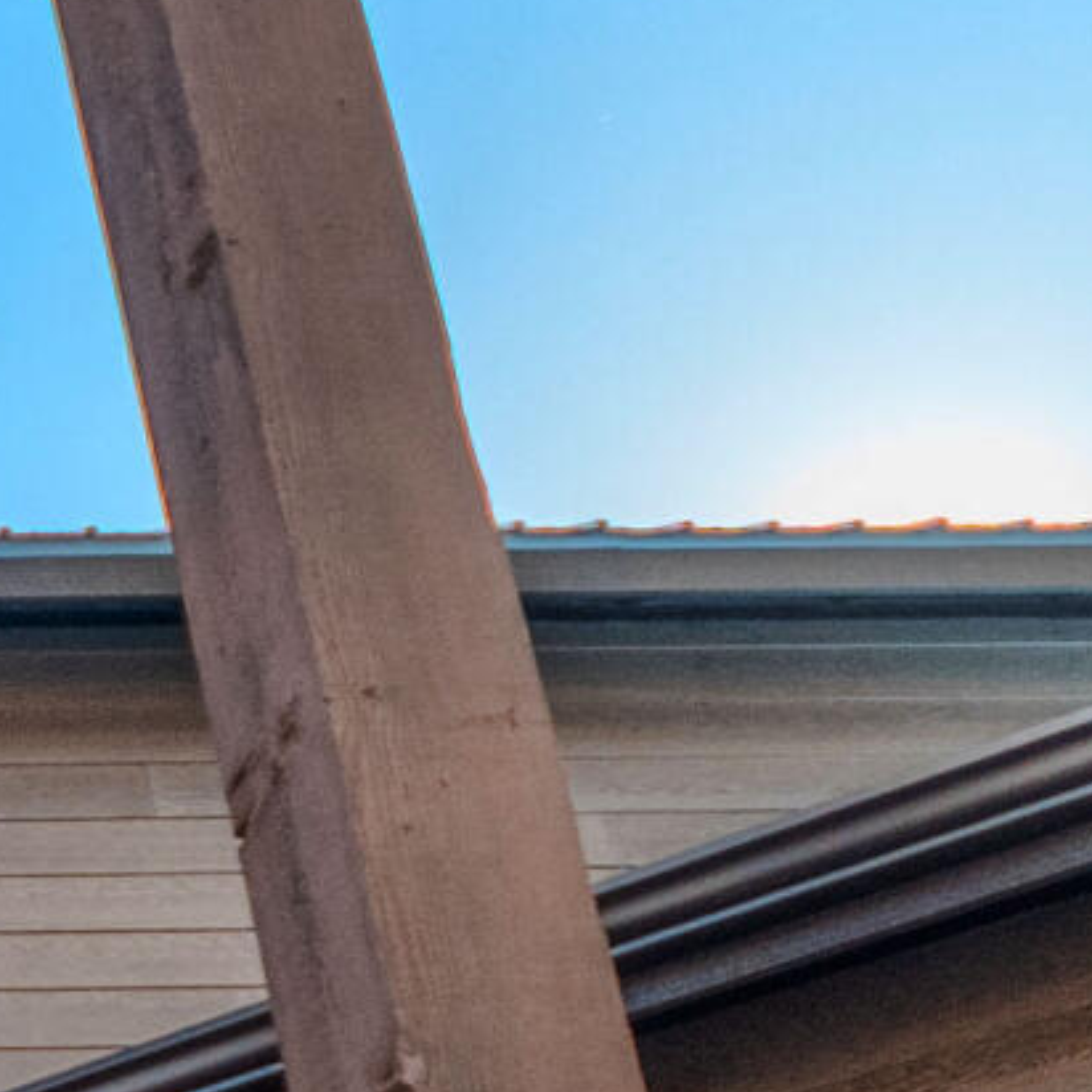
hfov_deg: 12.8
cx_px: -1574
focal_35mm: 103
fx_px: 3676
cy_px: 1437
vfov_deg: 16.0
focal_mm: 8
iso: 400
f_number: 4.5
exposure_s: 1/320
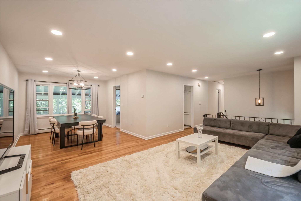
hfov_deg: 100.4
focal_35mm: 15
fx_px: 125
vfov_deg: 77.3
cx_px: 150
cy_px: 100
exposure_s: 1/2.5
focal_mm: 10
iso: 100
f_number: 9
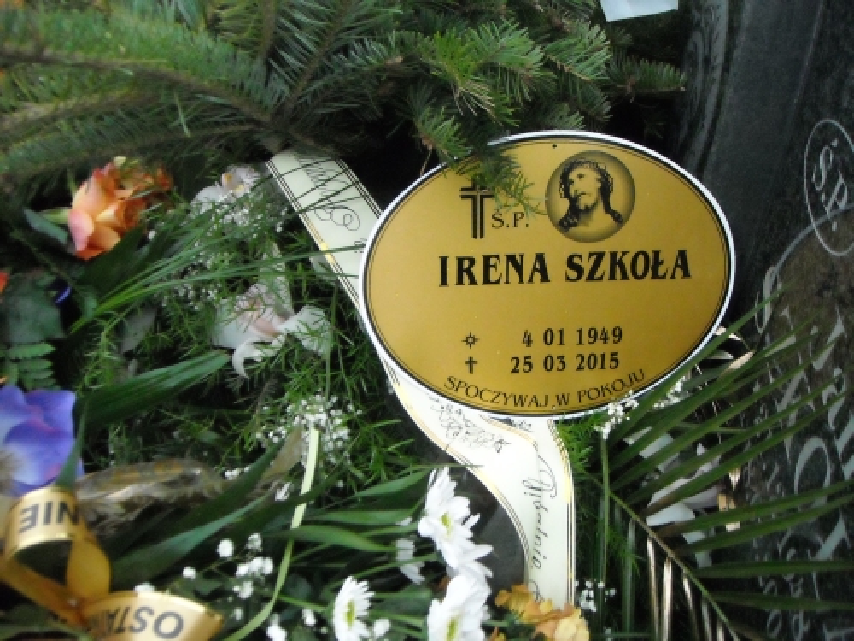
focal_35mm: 35
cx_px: 427
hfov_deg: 52.6
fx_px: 863
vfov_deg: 40.7
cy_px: 320
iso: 800
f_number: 2.8
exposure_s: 1/154
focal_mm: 5.7
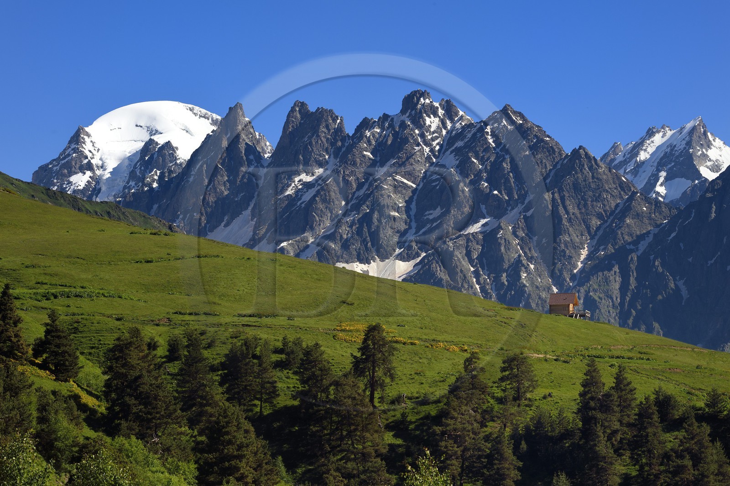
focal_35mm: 135
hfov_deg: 15.2
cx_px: 365
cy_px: 243
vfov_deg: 10.1
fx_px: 2735
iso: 200
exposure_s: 1/250
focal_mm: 135
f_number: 13
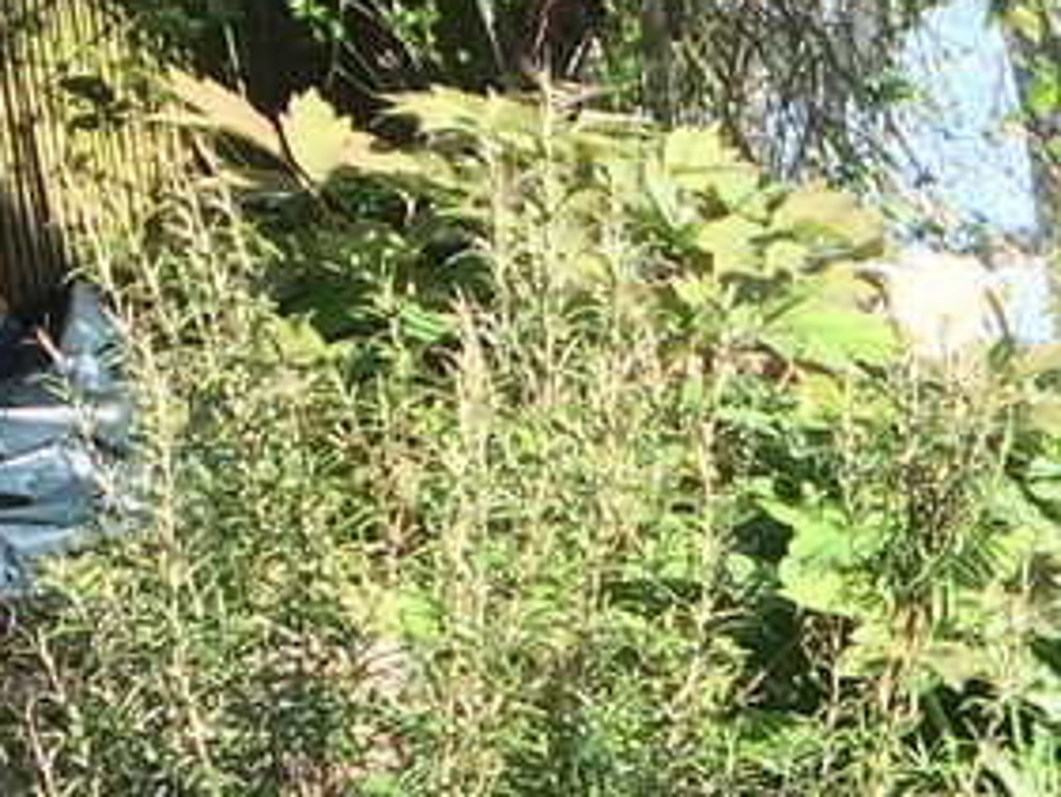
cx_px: 1669
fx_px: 5060
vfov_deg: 8.6
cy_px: 1552
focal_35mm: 165
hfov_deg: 11.4
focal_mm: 4.15
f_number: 2.2
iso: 32
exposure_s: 1/360
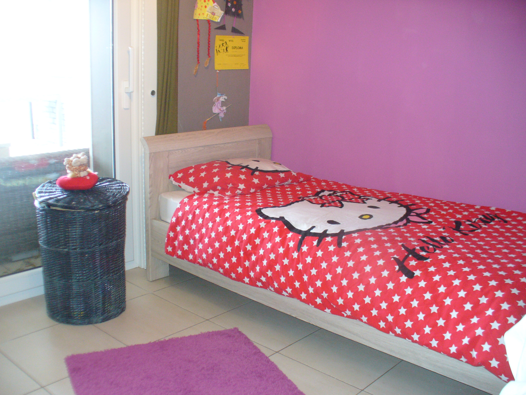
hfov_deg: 50.1
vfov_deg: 38.7
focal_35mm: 37
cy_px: 198
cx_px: 263
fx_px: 562
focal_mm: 6.1
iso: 160
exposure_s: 1/8
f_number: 2.8
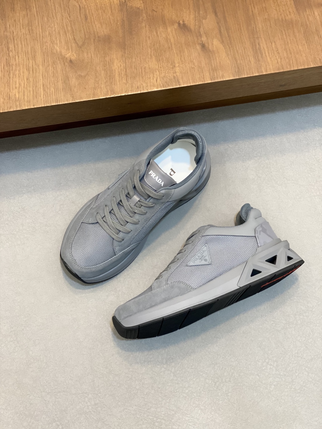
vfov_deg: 36.8
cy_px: 214
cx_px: 161
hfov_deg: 28.0
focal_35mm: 52
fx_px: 645
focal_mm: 6
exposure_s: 1/100
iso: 200
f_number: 2
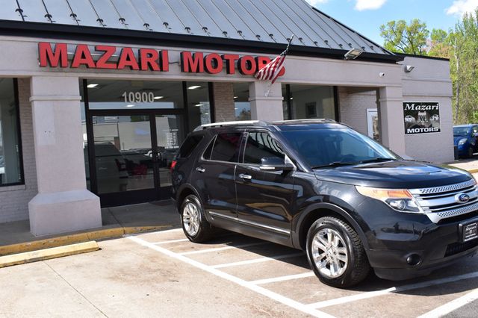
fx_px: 458
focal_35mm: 34
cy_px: 159
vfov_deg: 38.3
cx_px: 239
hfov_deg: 55.1
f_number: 11
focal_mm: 23
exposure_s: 1/320
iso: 400
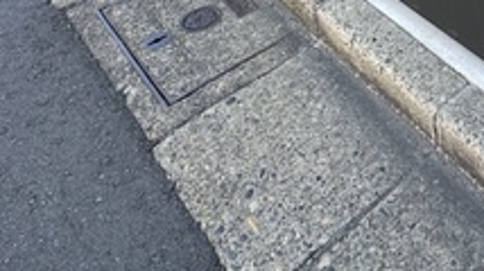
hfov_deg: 34.5
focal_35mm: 50
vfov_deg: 17.8
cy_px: -250
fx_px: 641
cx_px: 556
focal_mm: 2.22
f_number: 2.2
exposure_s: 1/99
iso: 40
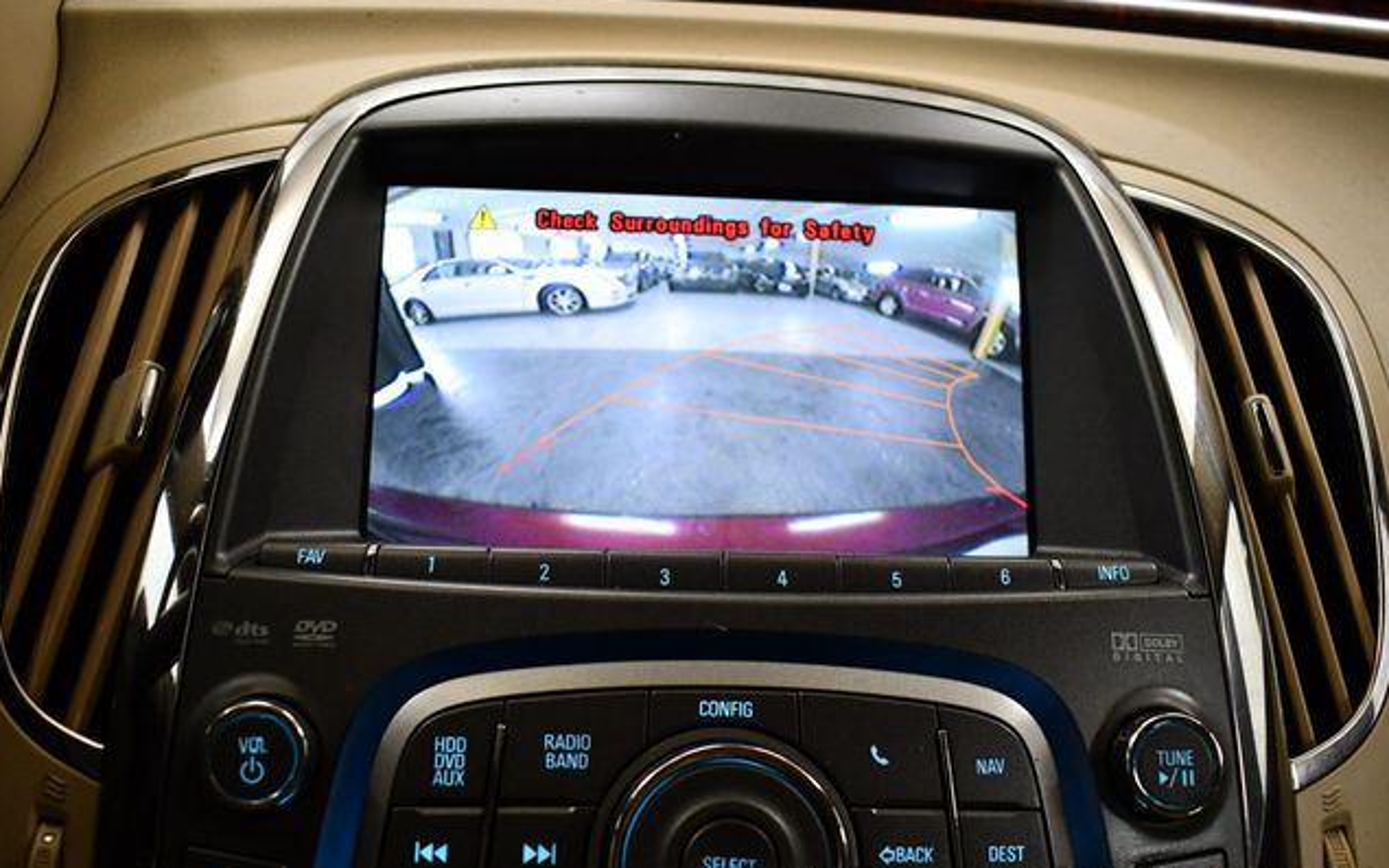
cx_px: 696
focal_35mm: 37
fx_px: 1401
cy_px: 459
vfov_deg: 34.4
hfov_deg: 52.7
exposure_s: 1/125
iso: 1250
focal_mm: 18
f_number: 3.5
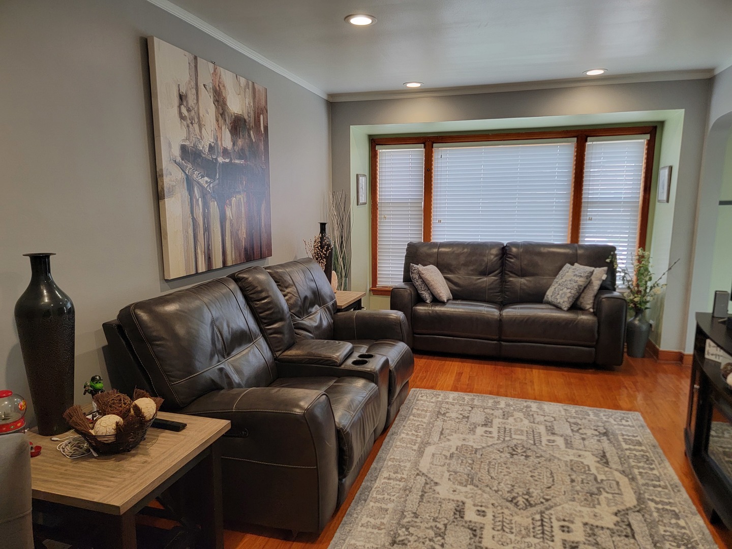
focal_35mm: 24
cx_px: 366
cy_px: 274
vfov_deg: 56.8
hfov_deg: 71.6
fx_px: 508
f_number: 1.8
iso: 250
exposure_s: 1/120
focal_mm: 6.7
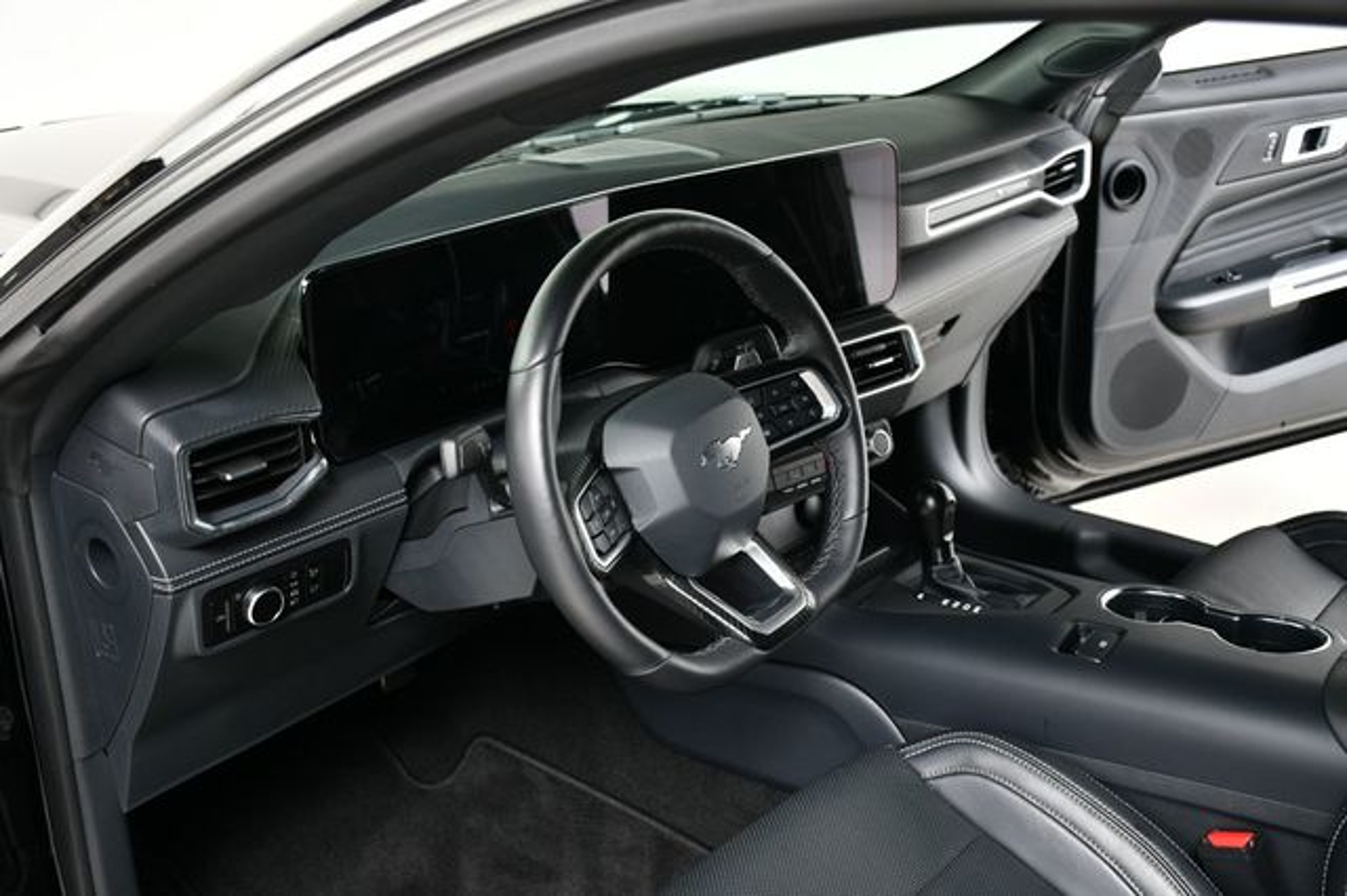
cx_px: 674
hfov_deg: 48.5
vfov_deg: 33.4
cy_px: 448
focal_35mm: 40
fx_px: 1496
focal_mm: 27
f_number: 4.5
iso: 100
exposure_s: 1/160
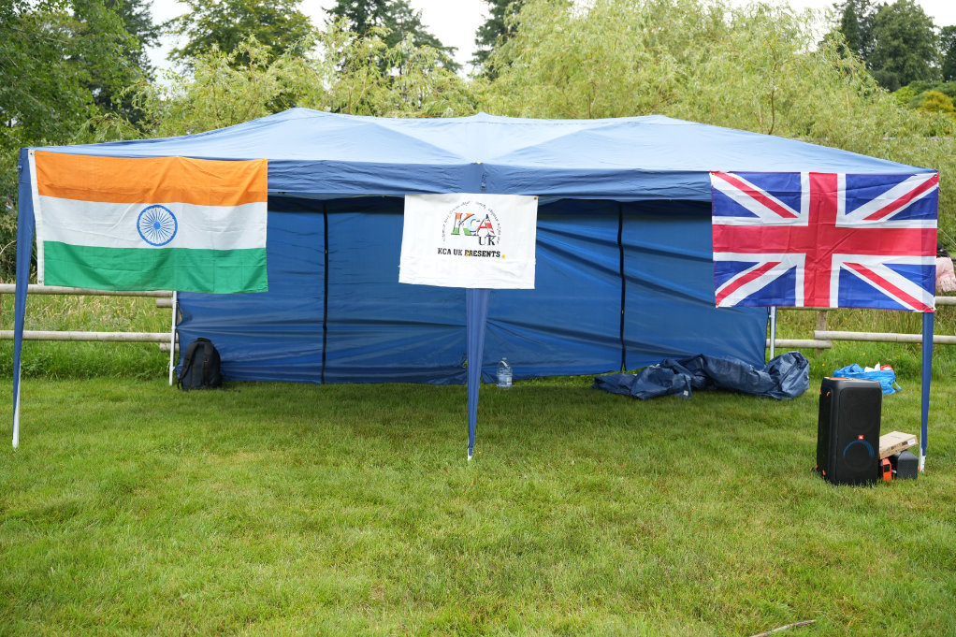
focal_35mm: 33
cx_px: 478
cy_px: 318
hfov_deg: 57.8
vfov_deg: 40.4
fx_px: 866
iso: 500
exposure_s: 1/500
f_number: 3.5
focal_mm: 32.6
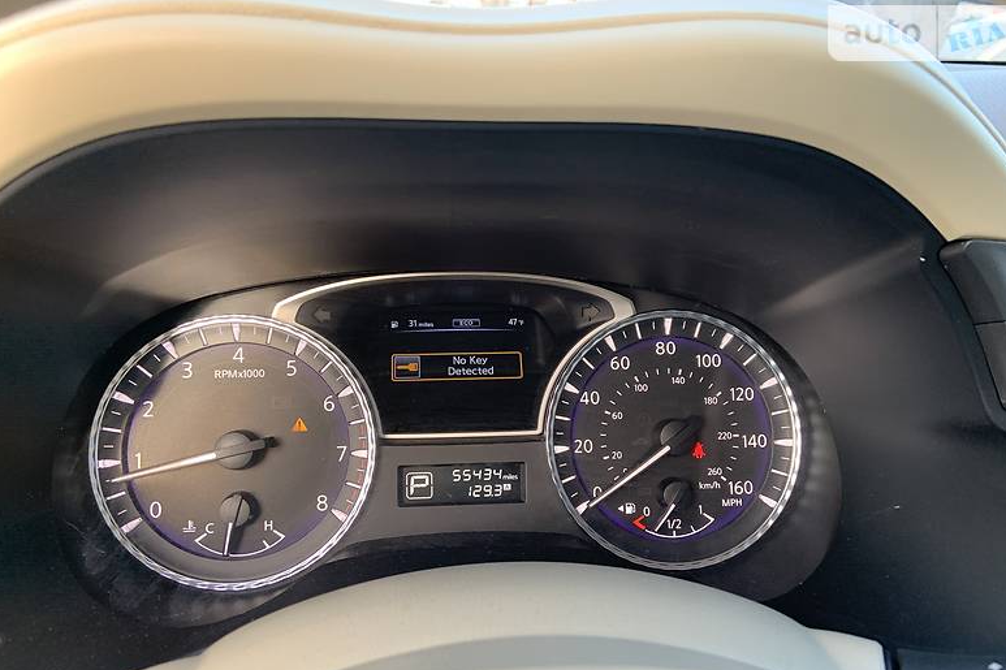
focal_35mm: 28
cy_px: 380
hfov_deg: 65.5
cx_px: 514
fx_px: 782
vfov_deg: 46.3
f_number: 1.8
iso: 80
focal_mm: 4.2
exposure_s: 1/121
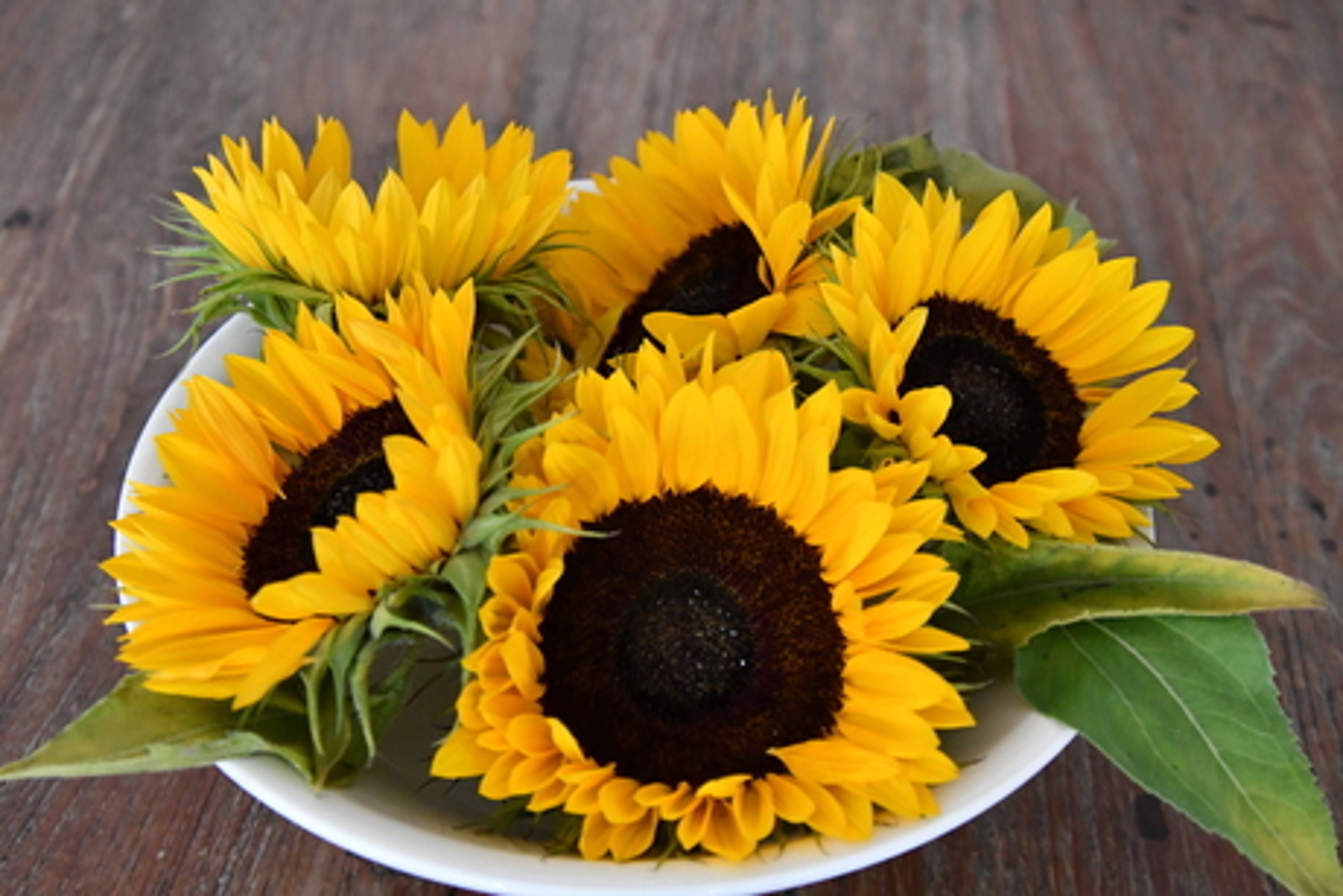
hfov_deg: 38.2
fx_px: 1940
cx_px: 672
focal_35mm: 52
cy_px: 448
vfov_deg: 26.0
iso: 3200
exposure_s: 1/60
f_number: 4
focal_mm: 35
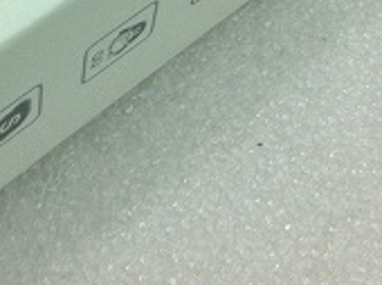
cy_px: -211
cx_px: -36
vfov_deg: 10.6
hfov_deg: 14.6
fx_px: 1455
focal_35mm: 132
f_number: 2.8
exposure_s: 1/17
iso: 100
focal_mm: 3.85
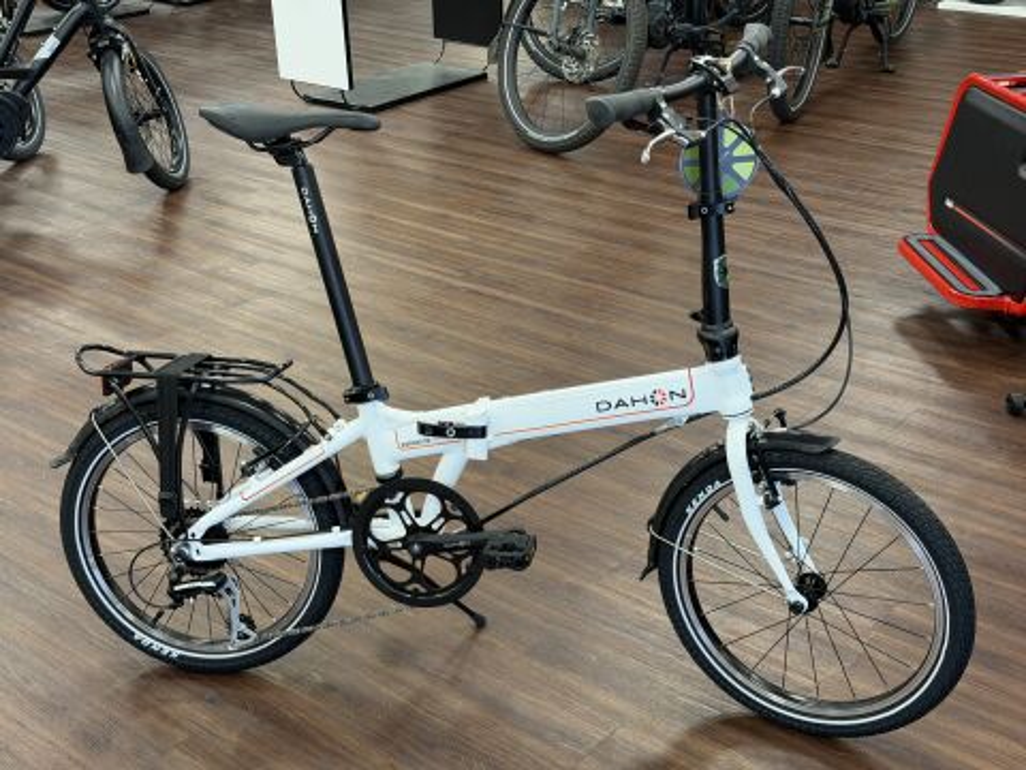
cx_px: 513
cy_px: 385
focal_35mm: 48
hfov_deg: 39.7
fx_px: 1423
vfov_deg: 30.3
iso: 100
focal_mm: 6.76
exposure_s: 1/50
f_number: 1.78
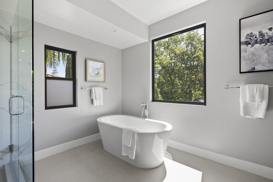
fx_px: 121
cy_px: 91
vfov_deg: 73.8
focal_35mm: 16
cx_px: 136
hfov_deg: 96.7
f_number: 9
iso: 100
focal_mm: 16
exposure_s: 1/6
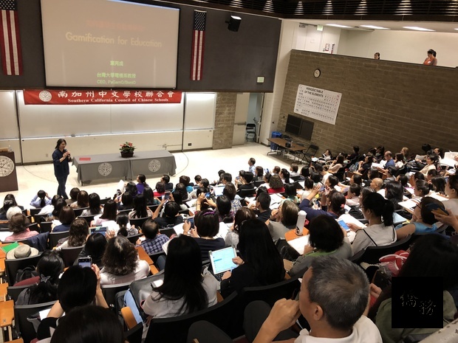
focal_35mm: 28
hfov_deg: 63.4
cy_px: 172
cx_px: 229
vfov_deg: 49.7
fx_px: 370
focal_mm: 4
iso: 50
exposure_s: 1/15
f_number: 1.8
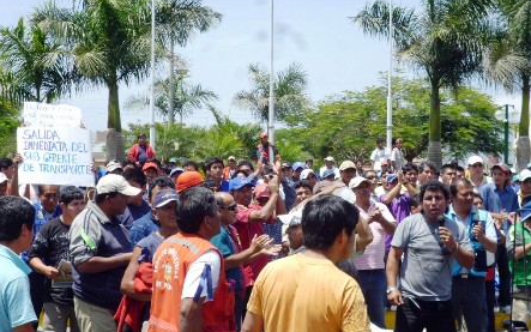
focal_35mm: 75
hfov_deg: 27.5
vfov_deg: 17.4
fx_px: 1085
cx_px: 267
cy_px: 195
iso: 100
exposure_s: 1/250
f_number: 5
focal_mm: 12.5
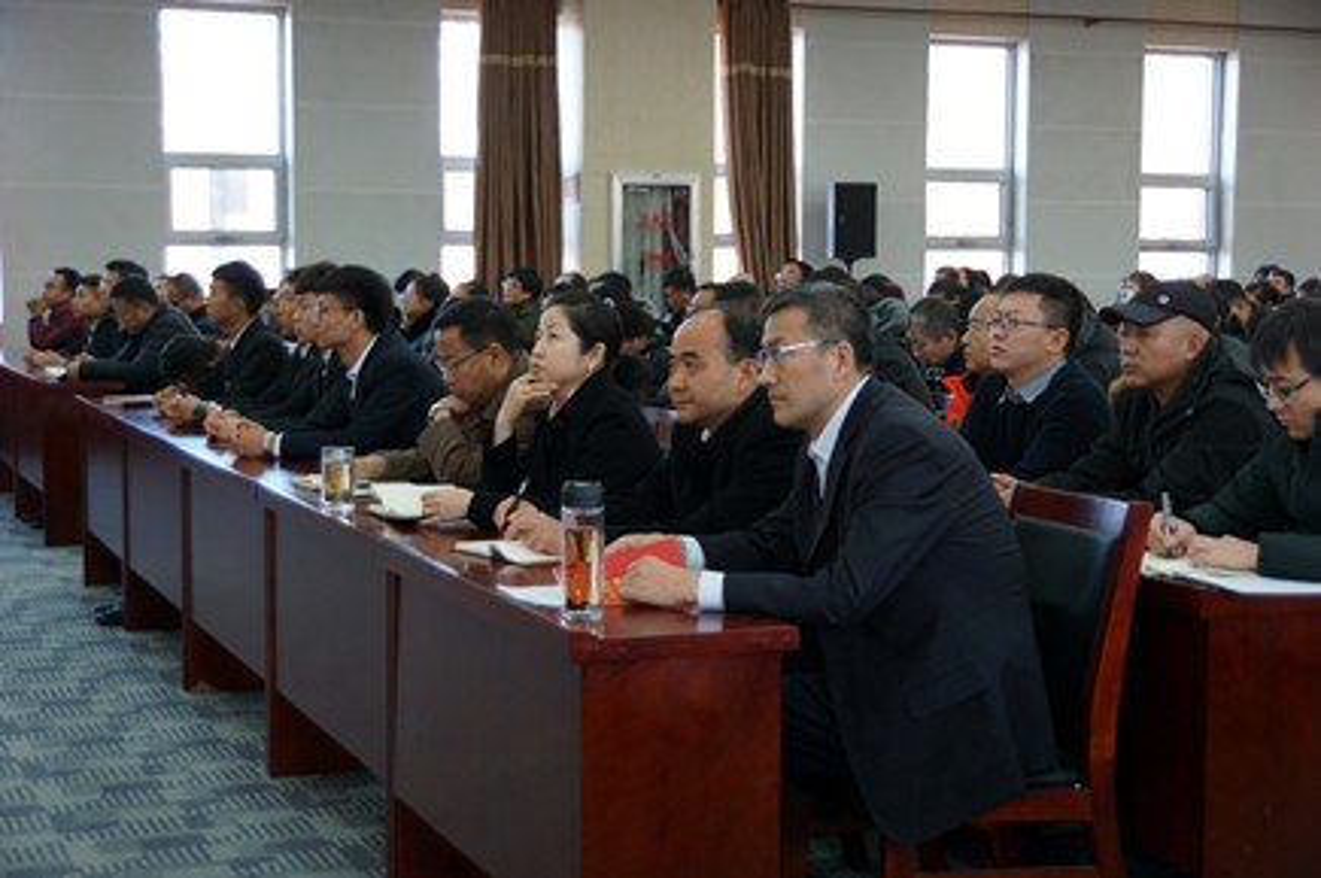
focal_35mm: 52
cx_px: 660
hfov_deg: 37.9
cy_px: 439
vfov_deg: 25.7
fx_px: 1924
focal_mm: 35
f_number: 4.5
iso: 400
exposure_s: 1/30
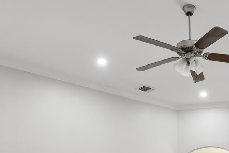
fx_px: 305
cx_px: 200
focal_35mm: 48
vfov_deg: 25.3
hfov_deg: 38.6
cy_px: 183
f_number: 8
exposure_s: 1/15
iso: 400
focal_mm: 10
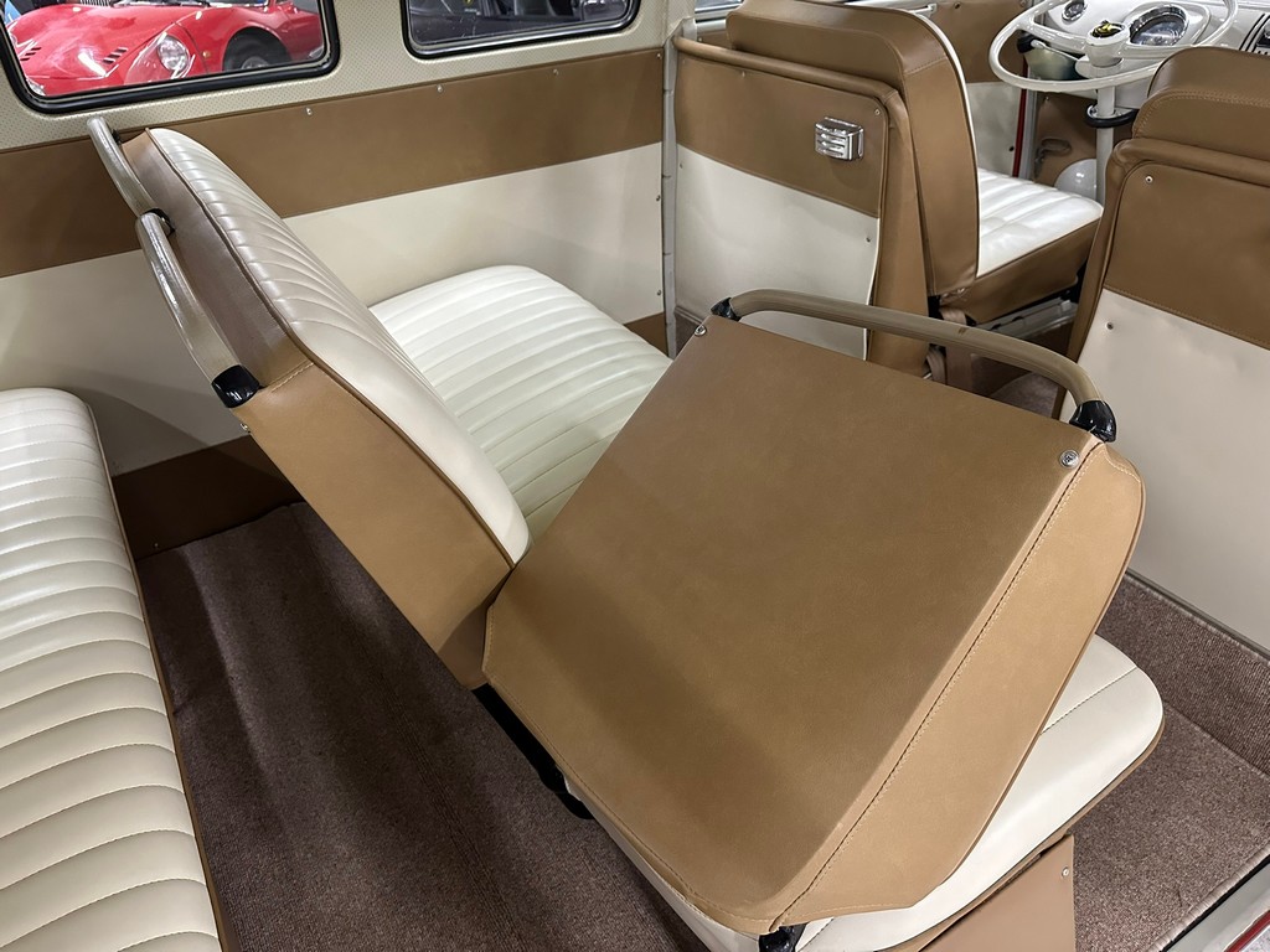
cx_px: 635
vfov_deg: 56.8
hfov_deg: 71.6
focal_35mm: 24
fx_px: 881
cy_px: 476
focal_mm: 6.86
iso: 500
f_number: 1.78
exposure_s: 1/60
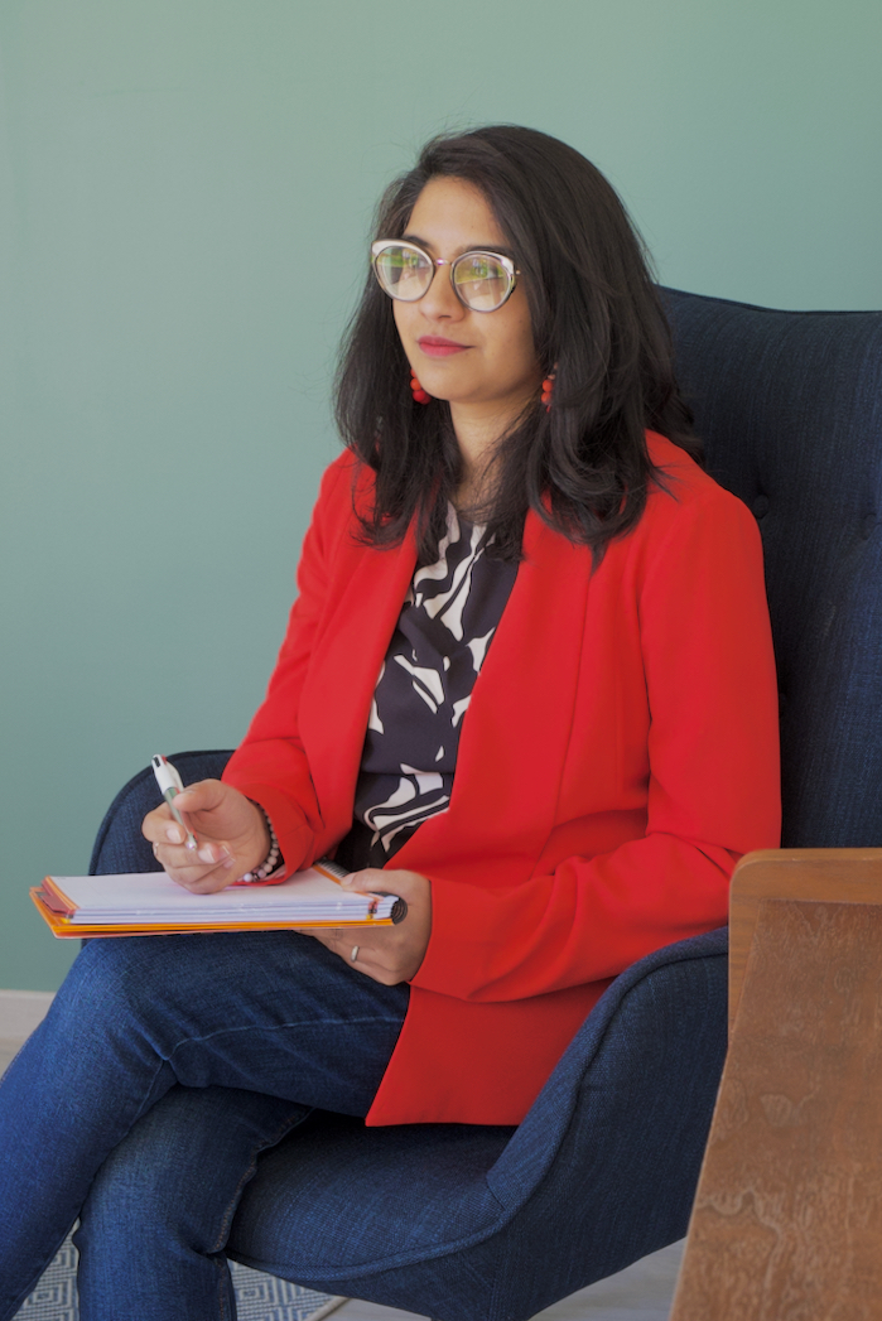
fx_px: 2423
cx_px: 511
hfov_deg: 20.6
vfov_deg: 30.5
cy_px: 579
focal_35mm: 66
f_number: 5
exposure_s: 1/38
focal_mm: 35.8
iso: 1600
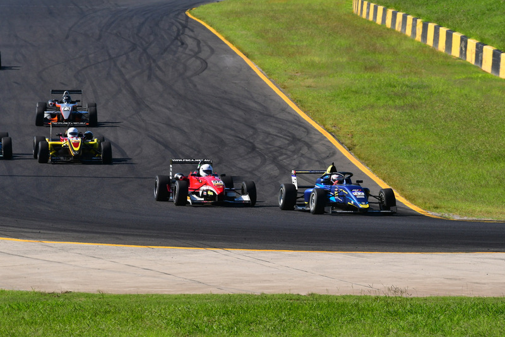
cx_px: 252
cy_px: 168
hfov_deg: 4.3
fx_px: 6735
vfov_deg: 2.9
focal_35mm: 480
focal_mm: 320
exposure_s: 1/640
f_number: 13
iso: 500
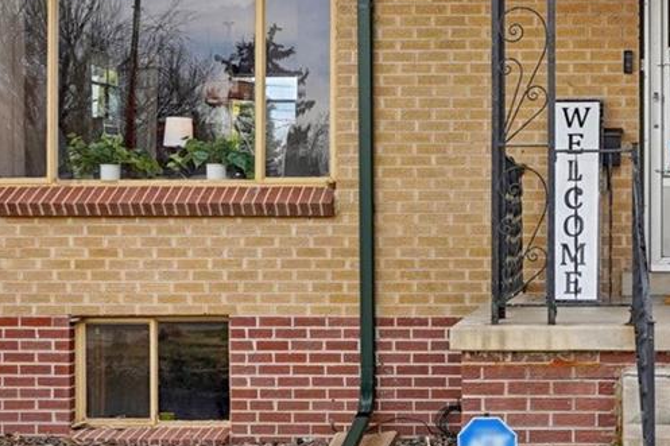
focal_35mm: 58
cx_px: 621
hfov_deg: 32.5
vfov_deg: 23.4
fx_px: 1079
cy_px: 244
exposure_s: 1/100
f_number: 8
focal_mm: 12
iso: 100
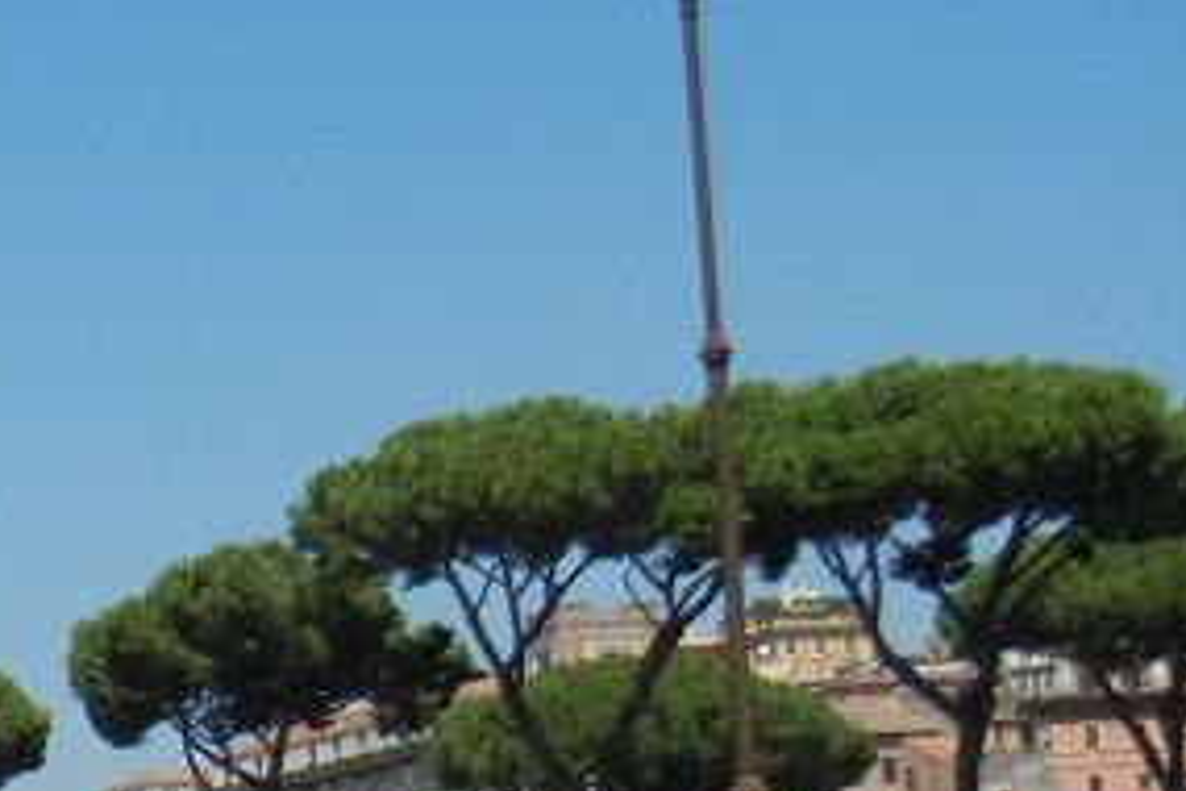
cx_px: -720
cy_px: 787
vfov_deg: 12.1
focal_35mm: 112
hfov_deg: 16.3
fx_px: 3689
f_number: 7
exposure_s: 1/490
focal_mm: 5.4
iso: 160
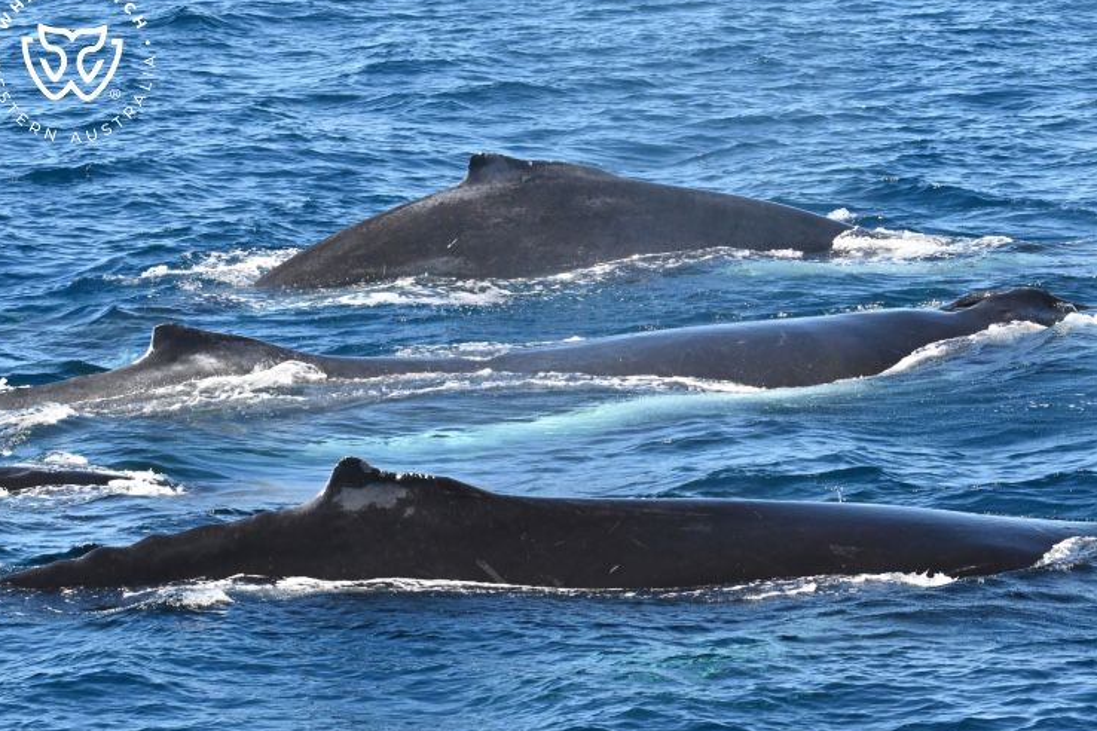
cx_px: 578
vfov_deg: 7.0
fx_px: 5942
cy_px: 365
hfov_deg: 10.5
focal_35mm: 195
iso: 3200
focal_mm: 180
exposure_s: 1/1600
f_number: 14
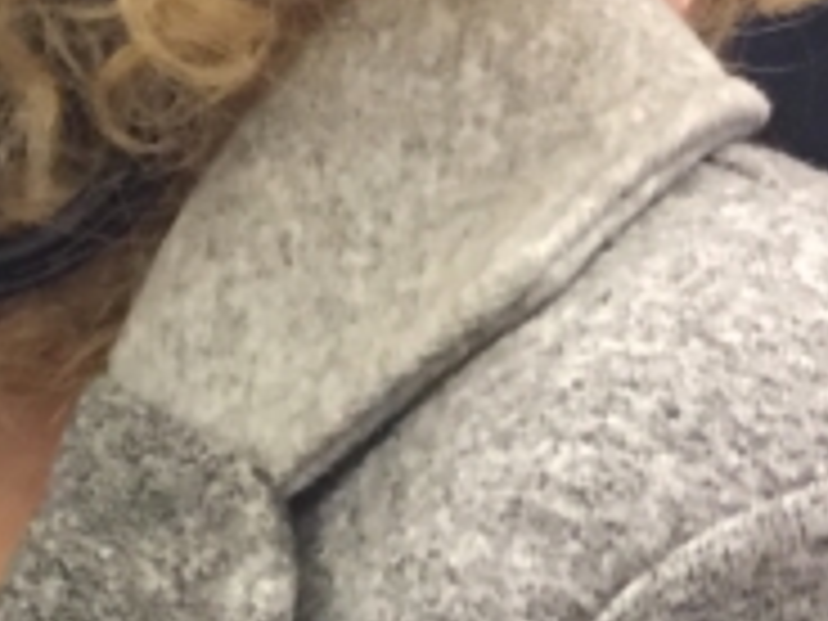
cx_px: -1251
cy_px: 403
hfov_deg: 9.6
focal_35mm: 180
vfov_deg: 8.2
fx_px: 4306
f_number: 2.2
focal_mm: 4.15
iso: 320
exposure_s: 1/33
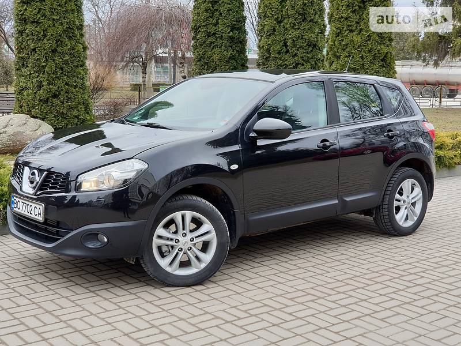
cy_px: 173
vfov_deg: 28.0
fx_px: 693
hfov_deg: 36.8
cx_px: 230
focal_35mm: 52
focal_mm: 6
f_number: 2.4
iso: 25
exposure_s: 1/104
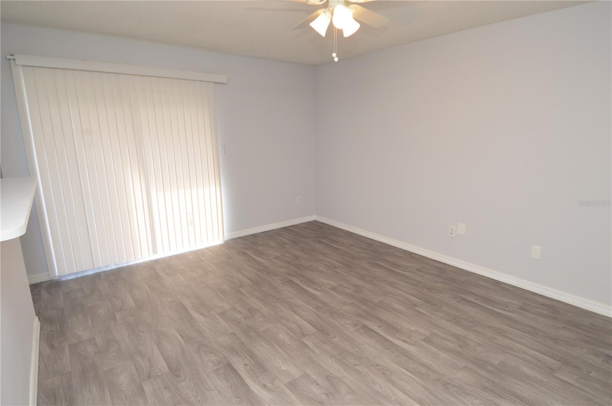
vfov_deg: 67.3
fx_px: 306
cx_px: 306
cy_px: 203
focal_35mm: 18
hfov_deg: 90.1
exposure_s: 1/100
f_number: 5
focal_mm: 12
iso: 400
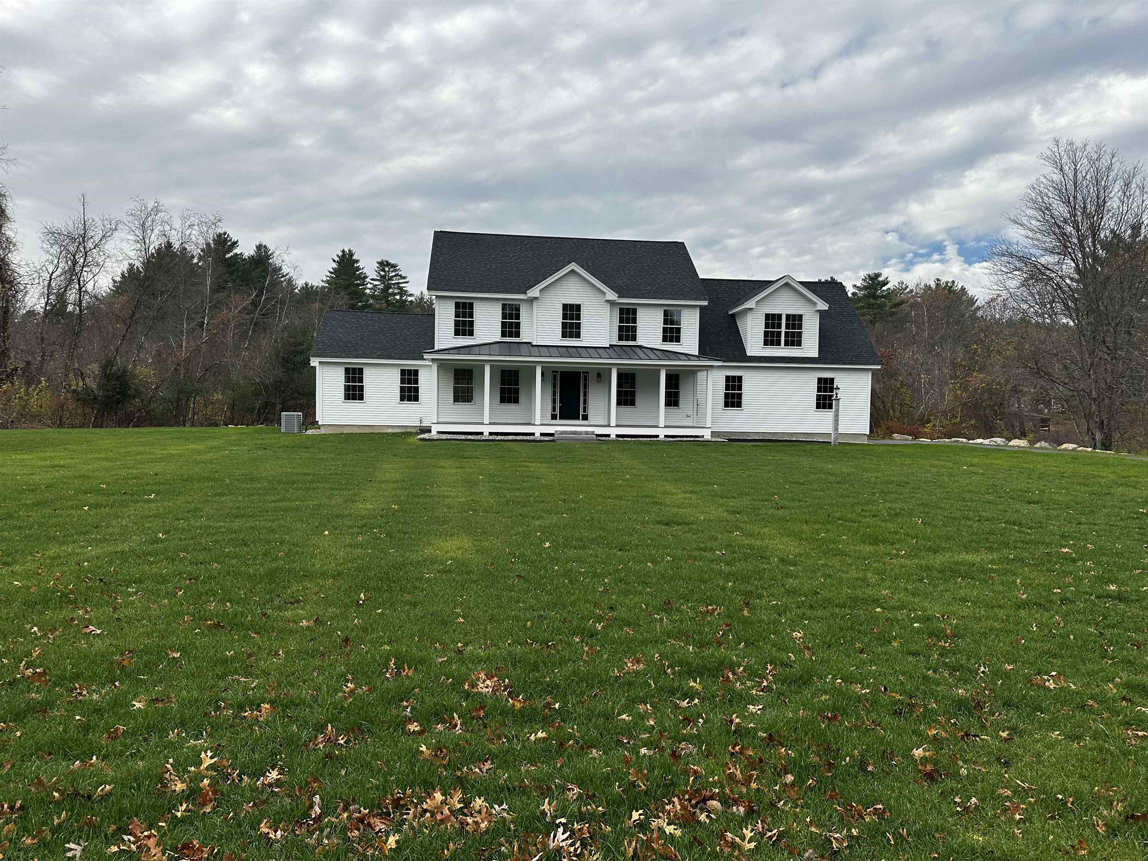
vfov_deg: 56.8
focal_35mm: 24
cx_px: 574
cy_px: 430
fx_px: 796
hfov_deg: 71.6
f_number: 1.78
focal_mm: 6.86
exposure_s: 1/2967
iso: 80
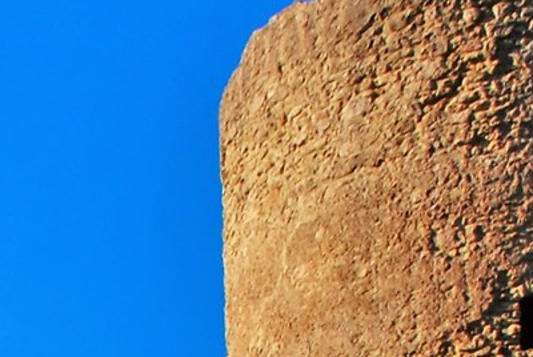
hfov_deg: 11.7
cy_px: 965
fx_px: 2402
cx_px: -432
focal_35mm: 162
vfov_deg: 7.7
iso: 100
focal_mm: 18
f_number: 8
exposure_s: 1/250
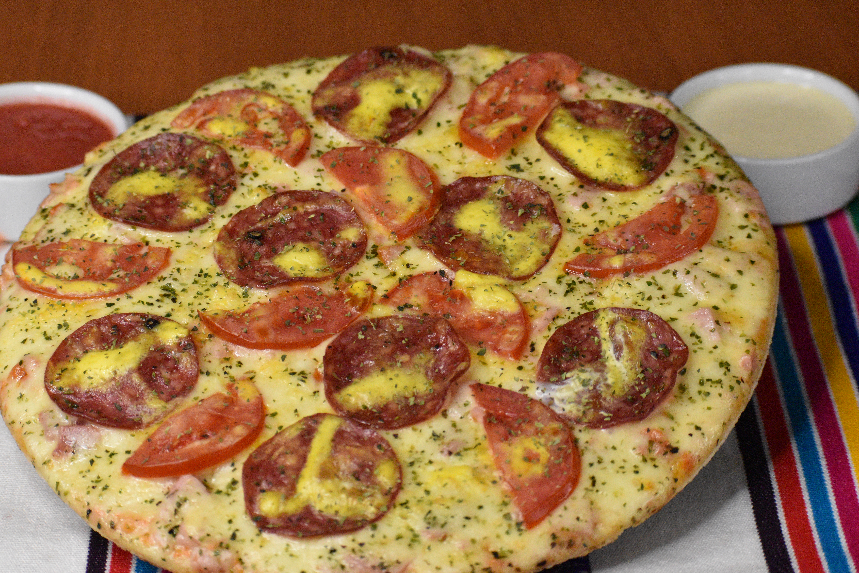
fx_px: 2887
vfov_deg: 11.3
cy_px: 272
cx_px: 382
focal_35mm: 121
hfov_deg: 16.9
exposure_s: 1/1250
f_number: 5.6
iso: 6400
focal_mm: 70
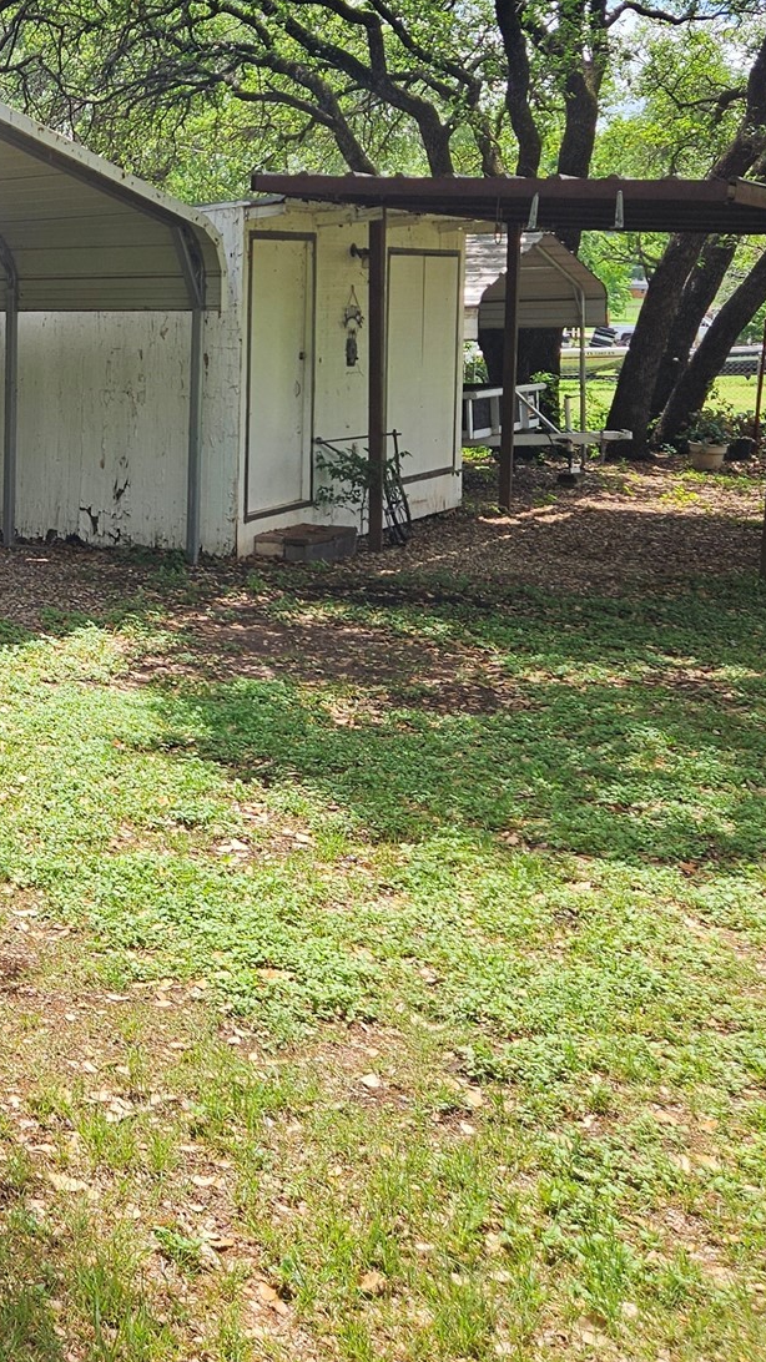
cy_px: 408
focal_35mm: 47
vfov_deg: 42.9
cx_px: -56
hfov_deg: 23.9
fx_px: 1698
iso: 25
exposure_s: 1/871
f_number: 1.8
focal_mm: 5.4
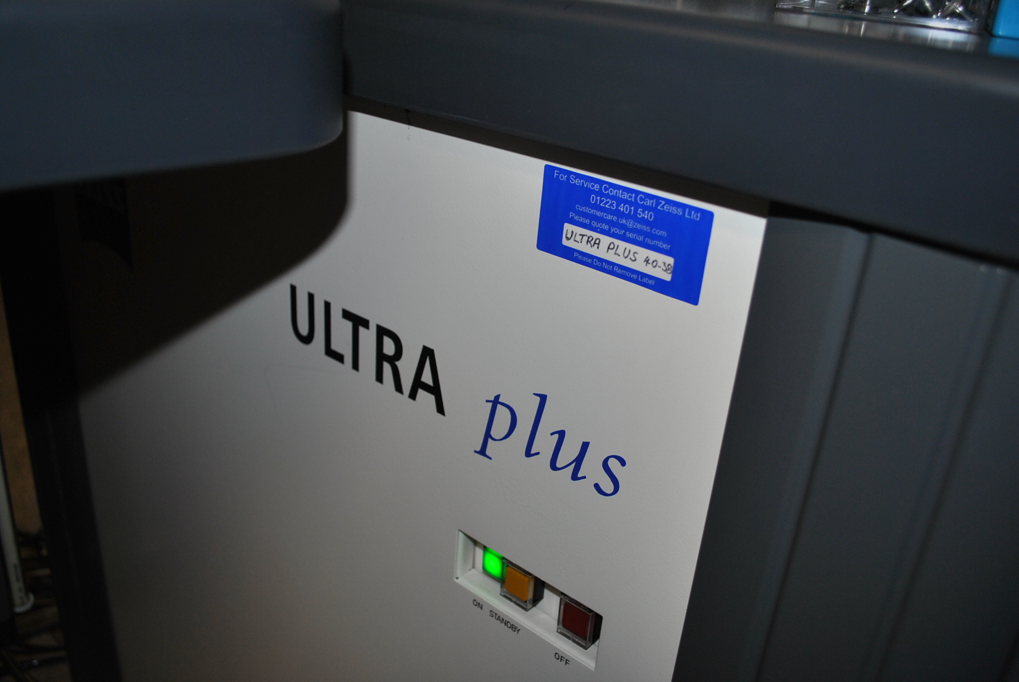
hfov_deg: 57.2
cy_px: 341
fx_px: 935
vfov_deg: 40.1
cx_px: 510
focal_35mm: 33
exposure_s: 1/60
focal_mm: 22
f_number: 3.8
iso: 160
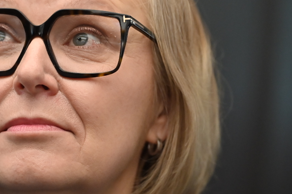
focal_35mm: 368
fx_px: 2985
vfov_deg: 3.7
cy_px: 70
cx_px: 62
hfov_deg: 5.6
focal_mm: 165
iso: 1400
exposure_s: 1/160
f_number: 2.8
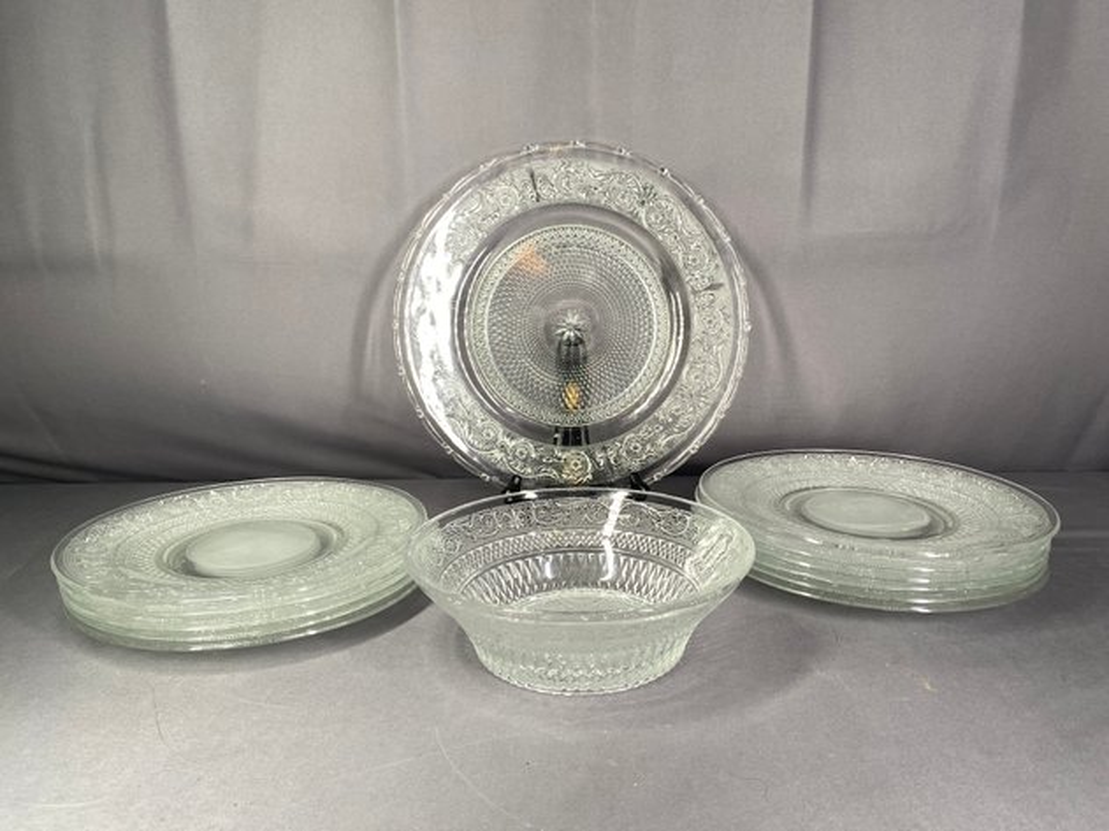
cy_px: 416
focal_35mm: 26
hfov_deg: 67.3
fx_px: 833
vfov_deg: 53.0
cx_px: 554
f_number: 1.8
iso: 80
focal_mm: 4.25
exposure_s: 1/120
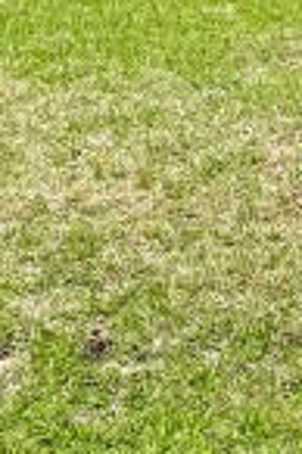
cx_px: 1124
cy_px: -227
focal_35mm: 175
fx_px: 2207
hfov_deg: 6.6
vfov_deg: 11.3
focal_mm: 6.76
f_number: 1.78
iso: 125
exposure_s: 1/3953
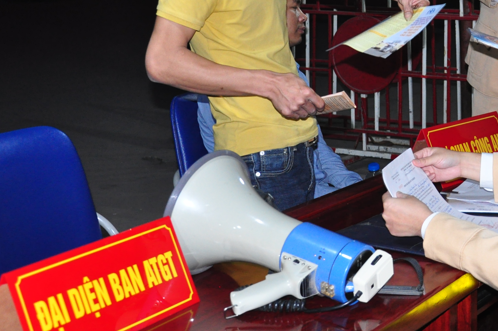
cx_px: 438
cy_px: 21
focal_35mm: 80
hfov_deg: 24.7
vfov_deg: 16.7
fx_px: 1105
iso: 1000
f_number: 4
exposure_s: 1/60
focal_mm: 26
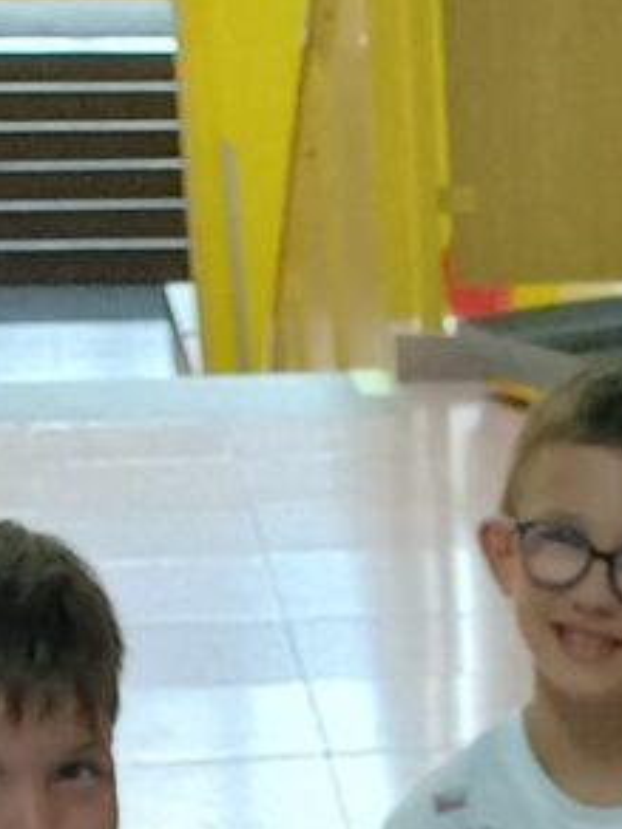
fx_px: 3282
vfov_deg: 13.0
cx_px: 872
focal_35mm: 137
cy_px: 1493
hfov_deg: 10.5
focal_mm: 4.65
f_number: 1.8
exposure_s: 1/33
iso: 400
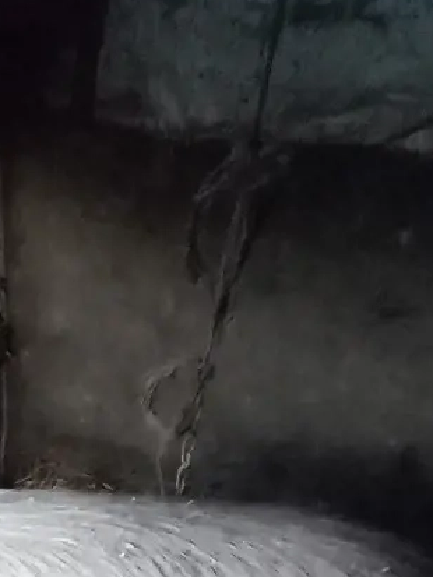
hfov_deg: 32.3
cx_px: 24
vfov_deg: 32.0
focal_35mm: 42
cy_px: 777
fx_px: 700
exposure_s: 1/14.3
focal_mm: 1.13
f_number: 2.2
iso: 500
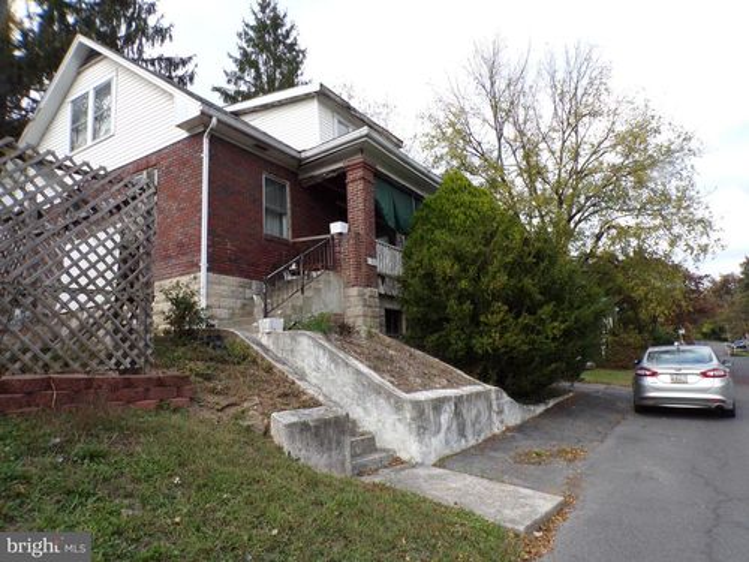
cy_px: 281
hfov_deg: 71.6
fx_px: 519
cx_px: 374
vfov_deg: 56.8
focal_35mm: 24
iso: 80
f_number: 5.8
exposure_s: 1/90
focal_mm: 4.3
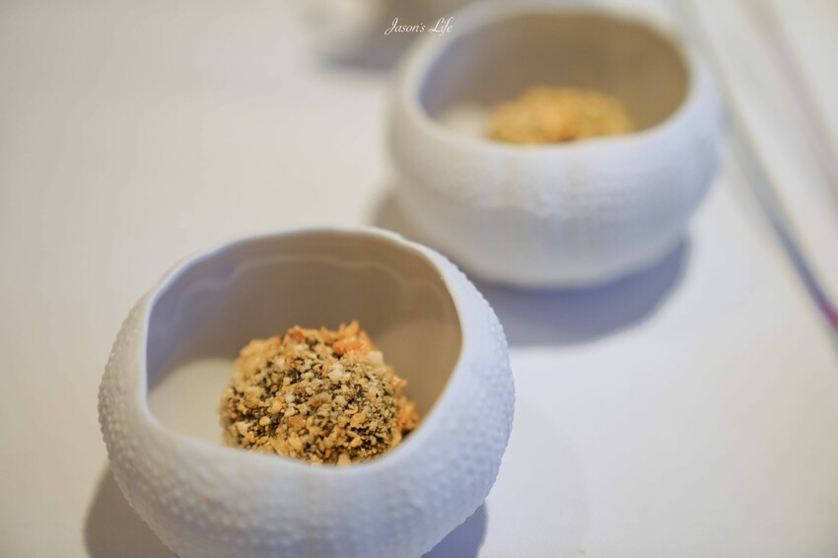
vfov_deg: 19.4
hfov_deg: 28.9
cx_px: 419
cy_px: 279
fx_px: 1629
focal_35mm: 70
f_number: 2.8
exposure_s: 1/80
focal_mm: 70
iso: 800
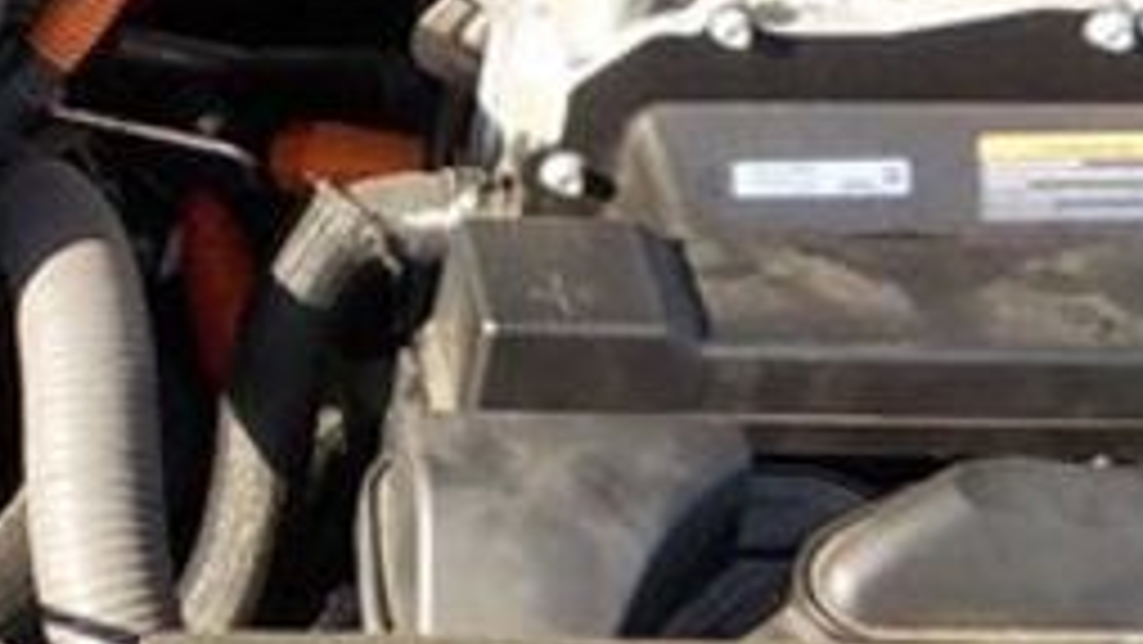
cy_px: -104
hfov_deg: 19.6
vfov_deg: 11.6
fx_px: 3122
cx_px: -198
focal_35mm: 103
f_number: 3.3
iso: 125
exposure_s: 1/320
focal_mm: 4.1
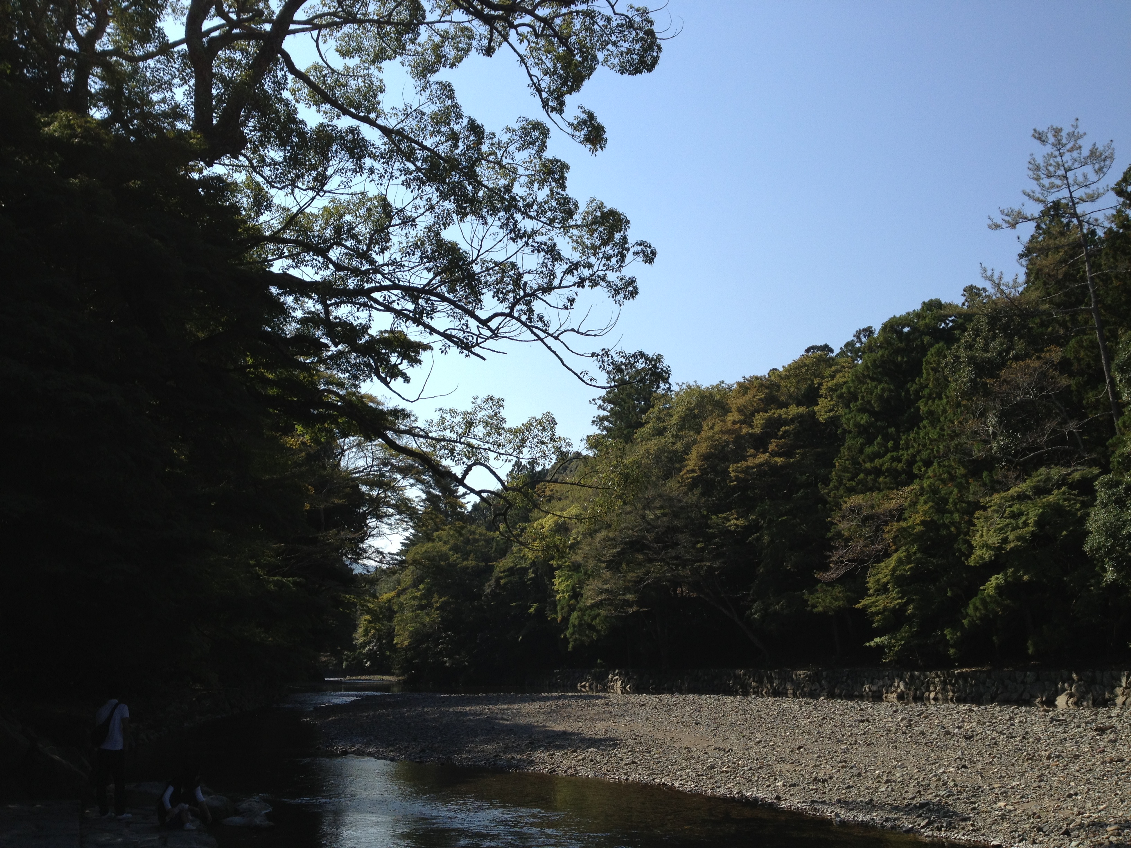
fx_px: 1144
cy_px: 424
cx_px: 566
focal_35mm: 35
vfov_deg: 40.7
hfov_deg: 52.6
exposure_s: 1/1905
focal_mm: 4.28
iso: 50
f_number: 2.4
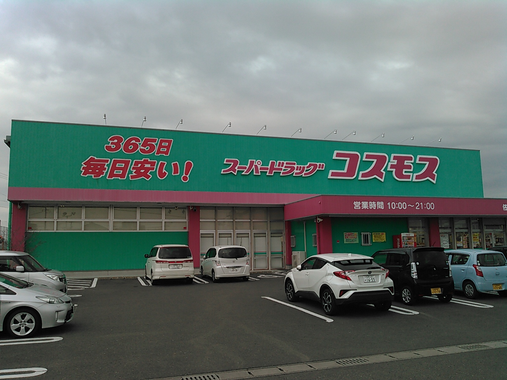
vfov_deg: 46.8
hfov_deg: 60.0
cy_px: 190
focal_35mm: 30
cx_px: 254
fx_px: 439
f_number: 2.4
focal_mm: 4
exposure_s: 1/208
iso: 100
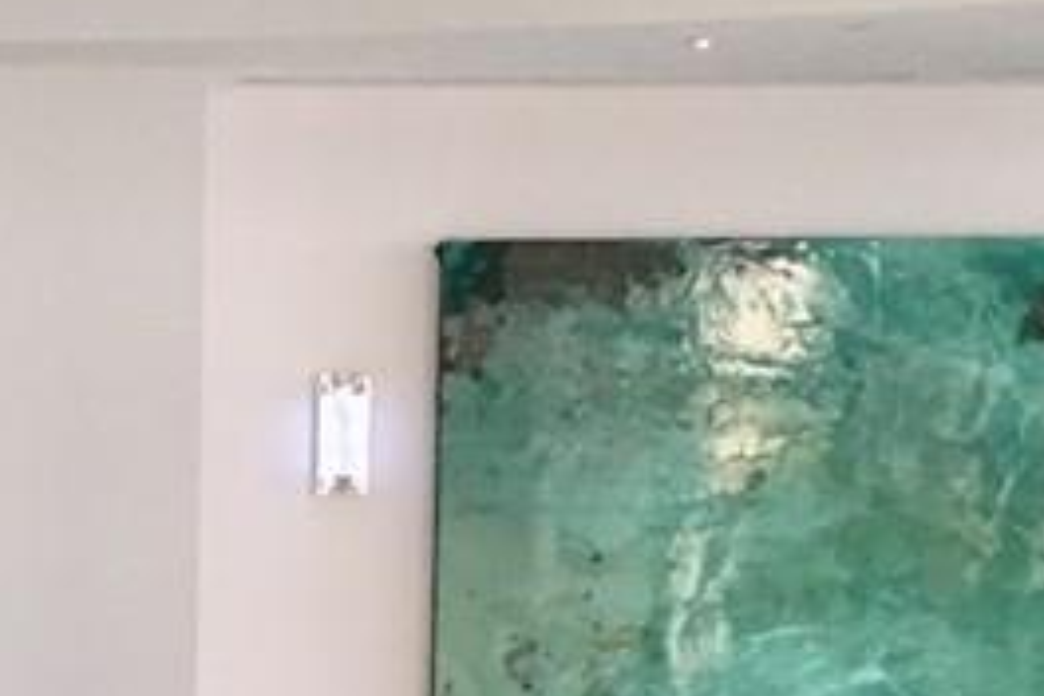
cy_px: 1254
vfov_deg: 7.3
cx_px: -463
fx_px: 5307
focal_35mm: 183
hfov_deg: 10.9
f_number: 2.2
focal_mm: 4.15
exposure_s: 1/30
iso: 100
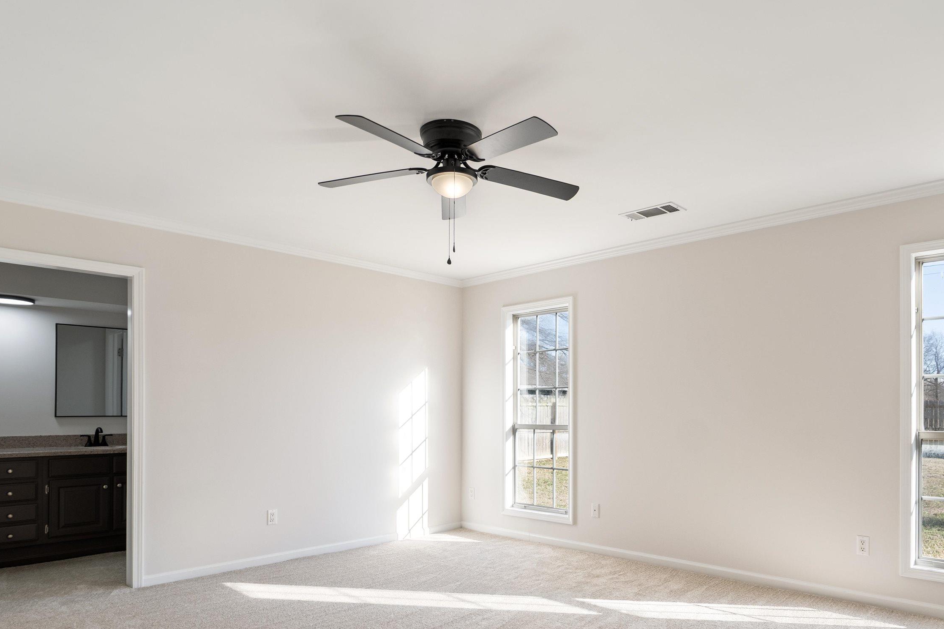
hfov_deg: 77.7
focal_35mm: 22
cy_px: 399
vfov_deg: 56.4
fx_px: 577
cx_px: 565
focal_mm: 16
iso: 1250
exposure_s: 1/50
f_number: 5.6
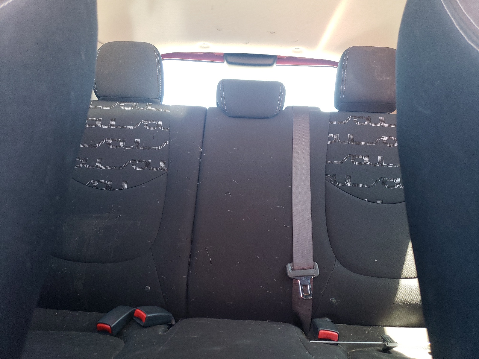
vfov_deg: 53.1
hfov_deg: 67.3
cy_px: 180
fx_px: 360
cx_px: 240
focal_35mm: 26
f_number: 1.5
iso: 177
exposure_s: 1/60.2
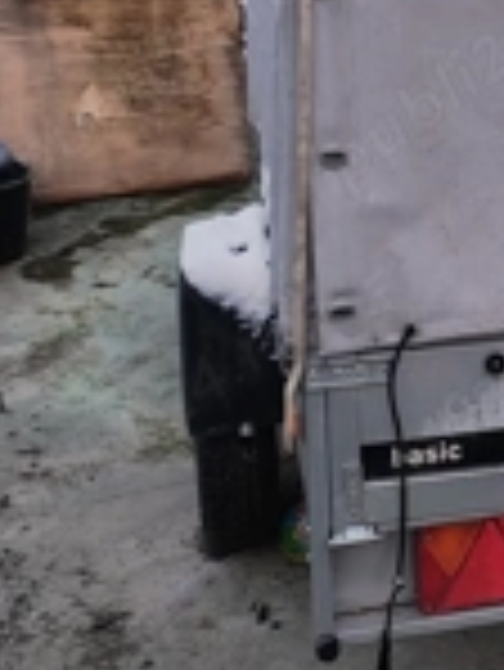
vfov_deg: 28.4
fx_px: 1299
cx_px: 630
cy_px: 148
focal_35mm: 67
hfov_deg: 20.3
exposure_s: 1/24
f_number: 1.4
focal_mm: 5.89
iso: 1625
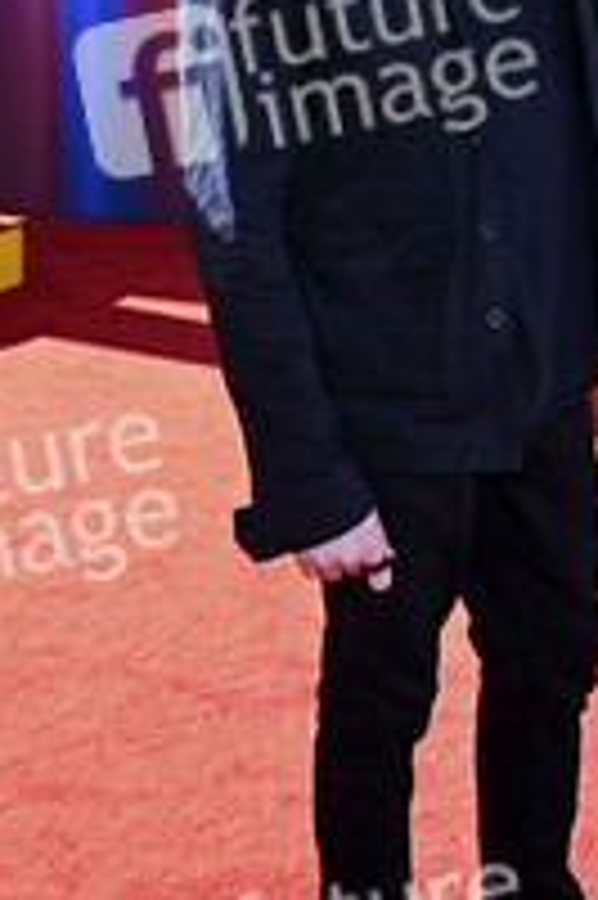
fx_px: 1847
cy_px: 297
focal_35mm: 74
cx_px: 436
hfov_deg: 18.3
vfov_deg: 27.2
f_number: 4.5
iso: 500
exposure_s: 1/200
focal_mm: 37
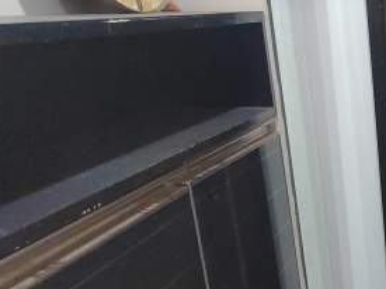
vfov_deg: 21.2
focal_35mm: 67
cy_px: 286
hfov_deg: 23.9
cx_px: 553
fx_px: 747
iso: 4600
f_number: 1.9
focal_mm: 5.52
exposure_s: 1/50
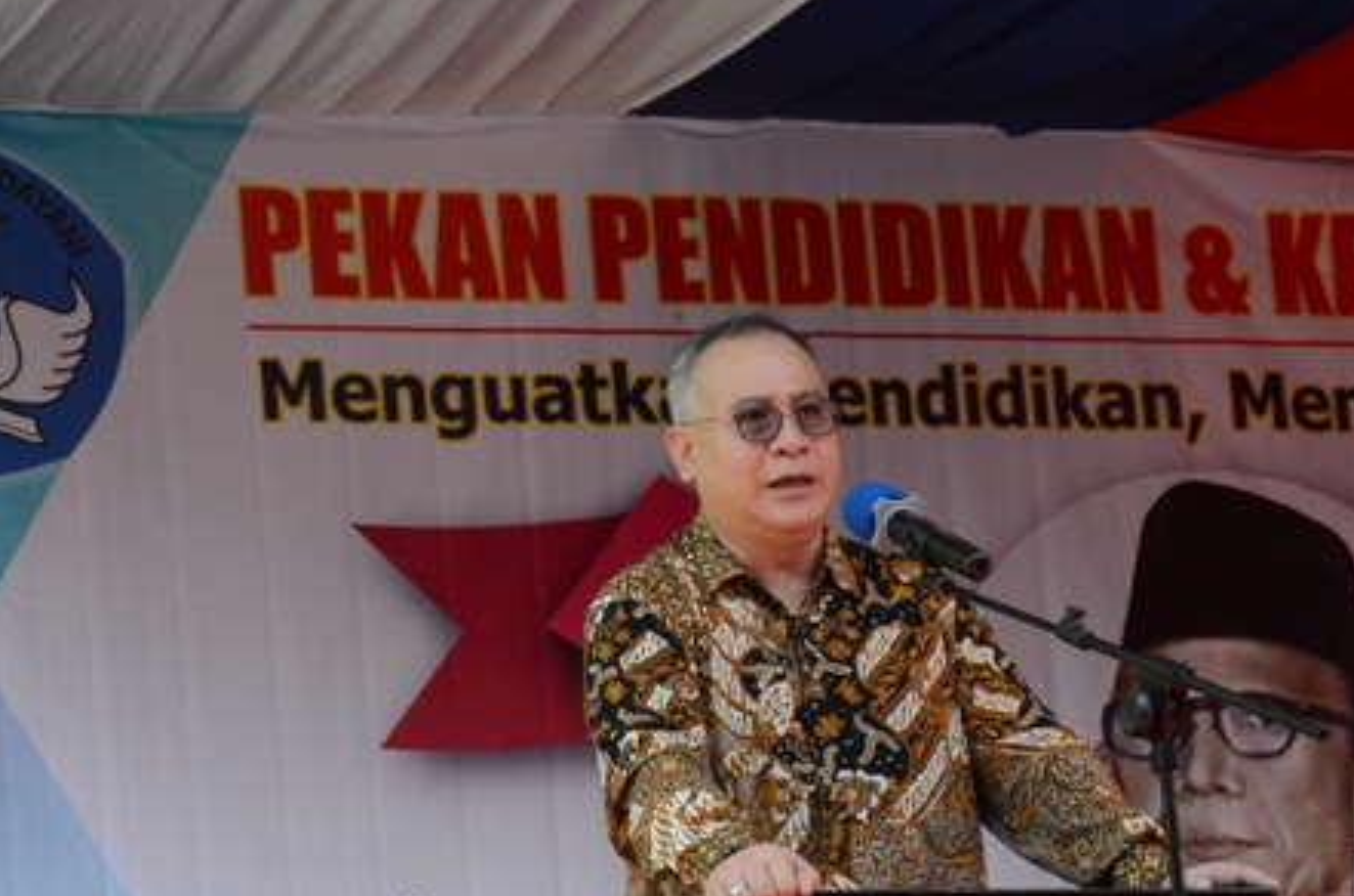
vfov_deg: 8.9
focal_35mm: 153
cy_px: 743
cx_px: 1087
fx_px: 5747
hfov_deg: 13.4
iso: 800
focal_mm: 45
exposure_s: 1/400
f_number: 6.3
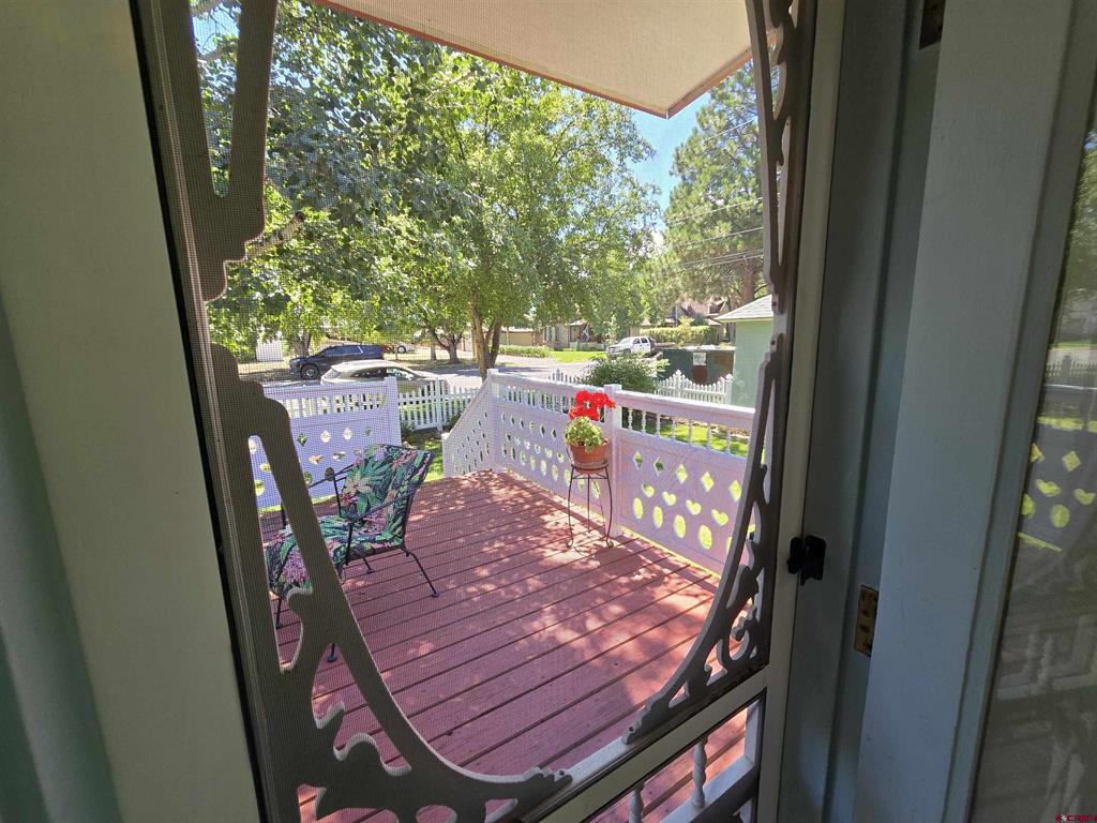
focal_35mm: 13
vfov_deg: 89.9
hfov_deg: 106.2
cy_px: 412
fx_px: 412
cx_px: 548
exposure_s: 1/167
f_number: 2.2
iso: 50
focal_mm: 2.2
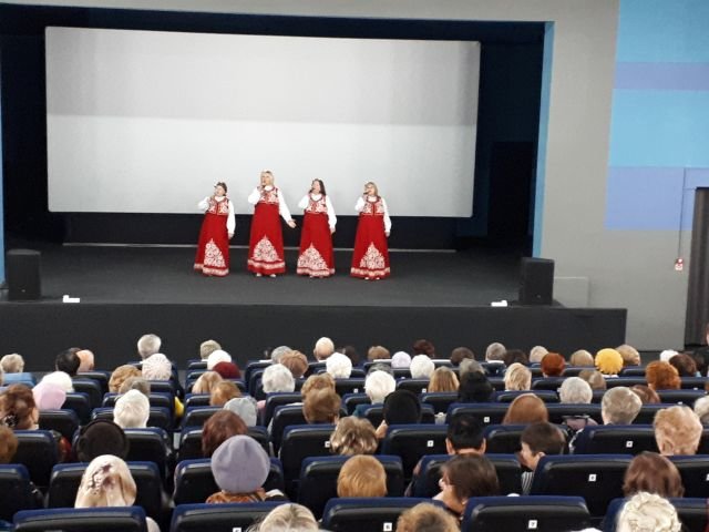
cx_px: 354
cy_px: 266
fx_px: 553
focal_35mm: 27
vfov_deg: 51.4
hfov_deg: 65.3
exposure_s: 1/17
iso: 500
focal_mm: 3.6
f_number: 1.9
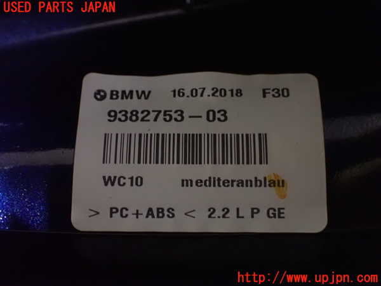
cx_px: 190
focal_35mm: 41
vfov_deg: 35.1
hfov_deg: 45.8
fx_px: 451
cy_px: 143
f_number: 2.8
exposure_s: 1/25
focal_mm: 7.31
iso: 1600
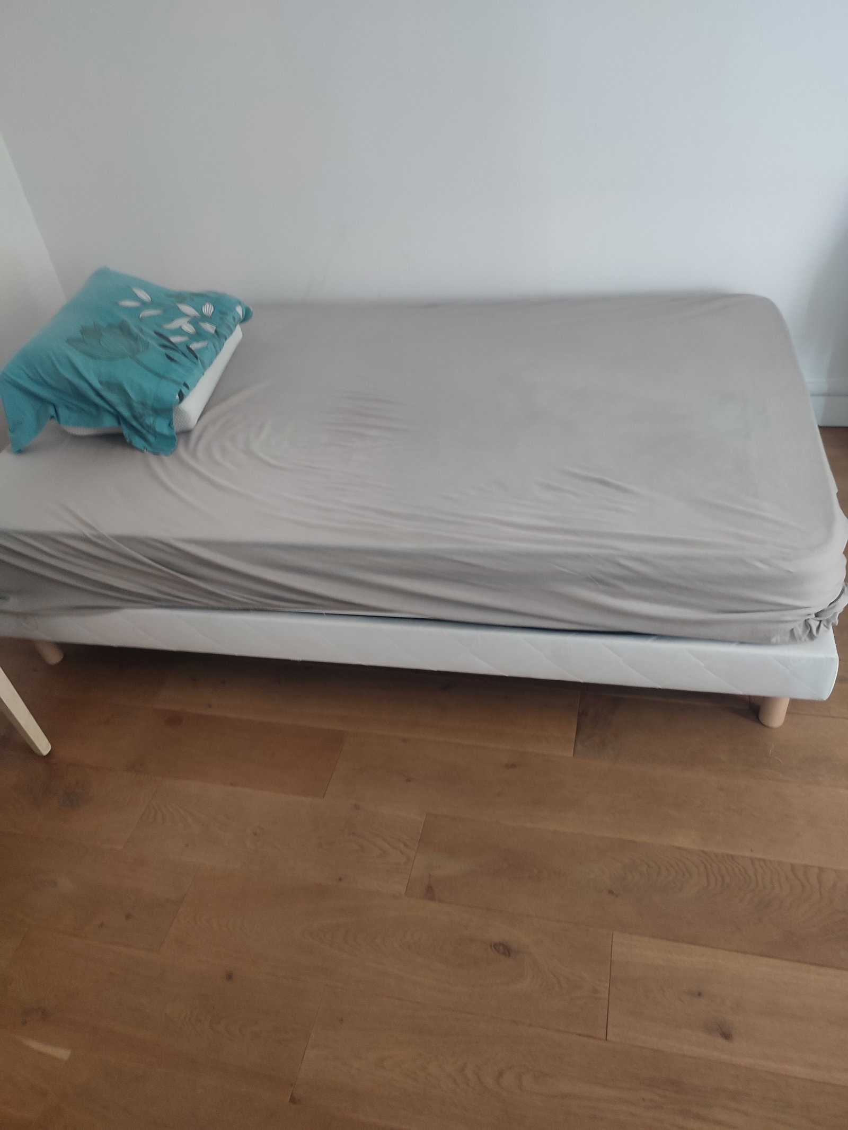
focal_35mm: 25
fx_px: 816
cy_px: 565
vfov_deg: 69.4
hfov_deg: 54.9
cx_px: 424
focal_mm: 6.04
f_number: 1.9
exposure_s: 1/25
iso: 640
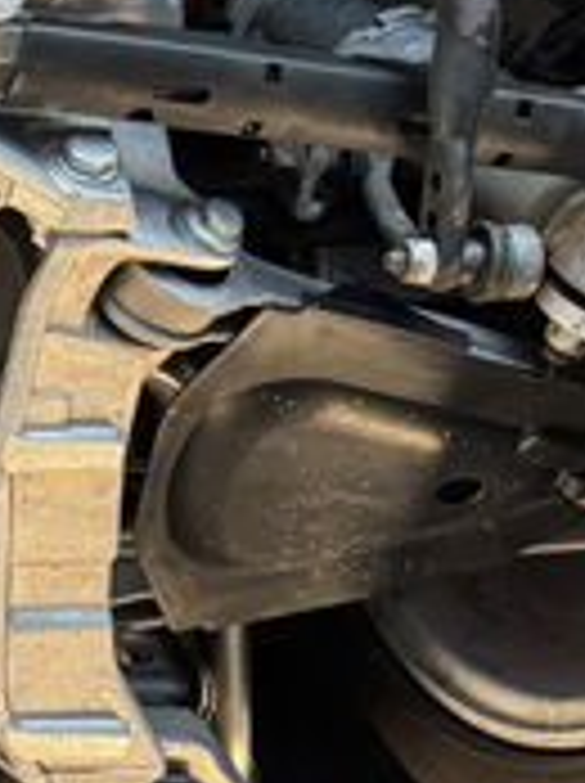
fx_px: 2394
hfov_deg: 11.5
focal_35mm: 106
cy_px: 360
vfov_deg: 18.6
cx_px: -819
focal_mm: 6.76
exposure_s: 1/50
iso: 320
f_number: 1.78
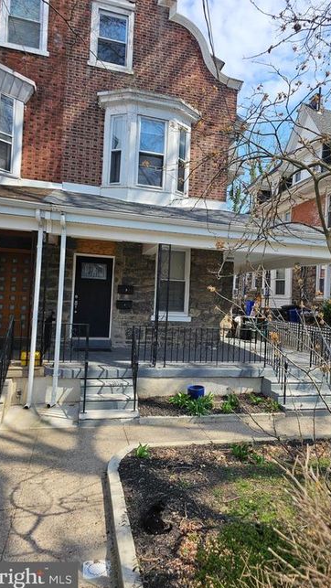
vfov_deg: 71.9
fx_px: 405
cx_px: 208
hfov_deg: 44.0
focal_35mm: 26
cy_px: 289
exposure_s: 1/582
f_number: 1.7
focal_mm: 6.3
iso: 12
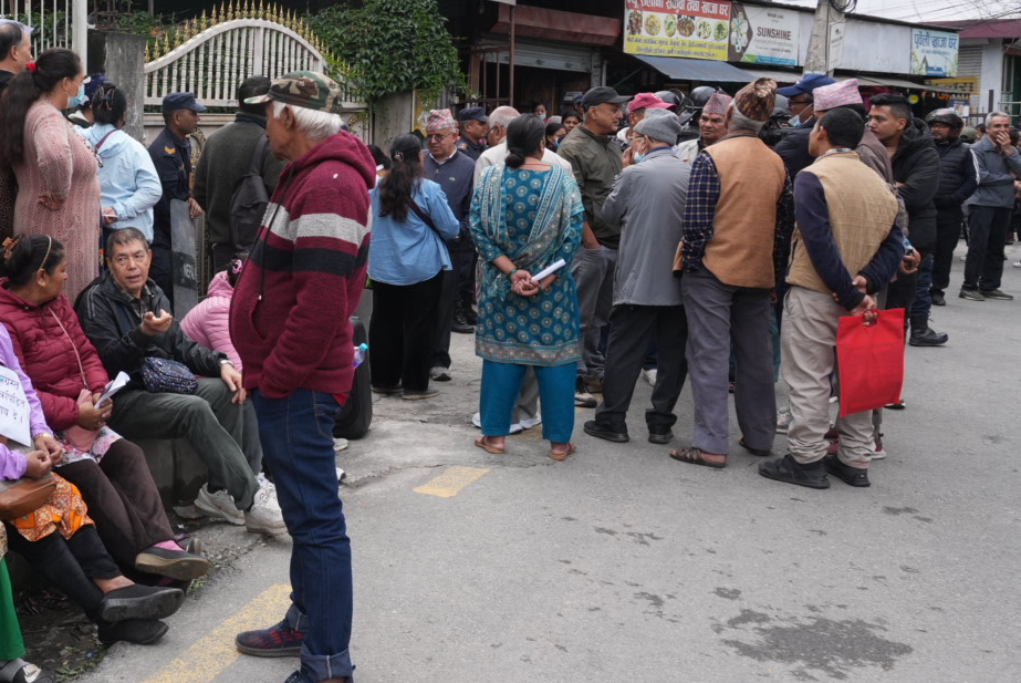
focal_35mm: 42
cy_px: 199
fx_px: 1192
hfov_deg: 43.4
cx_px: 155
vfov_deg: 31.6
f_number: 5.6
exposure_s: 1/200
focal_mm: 16
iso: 200
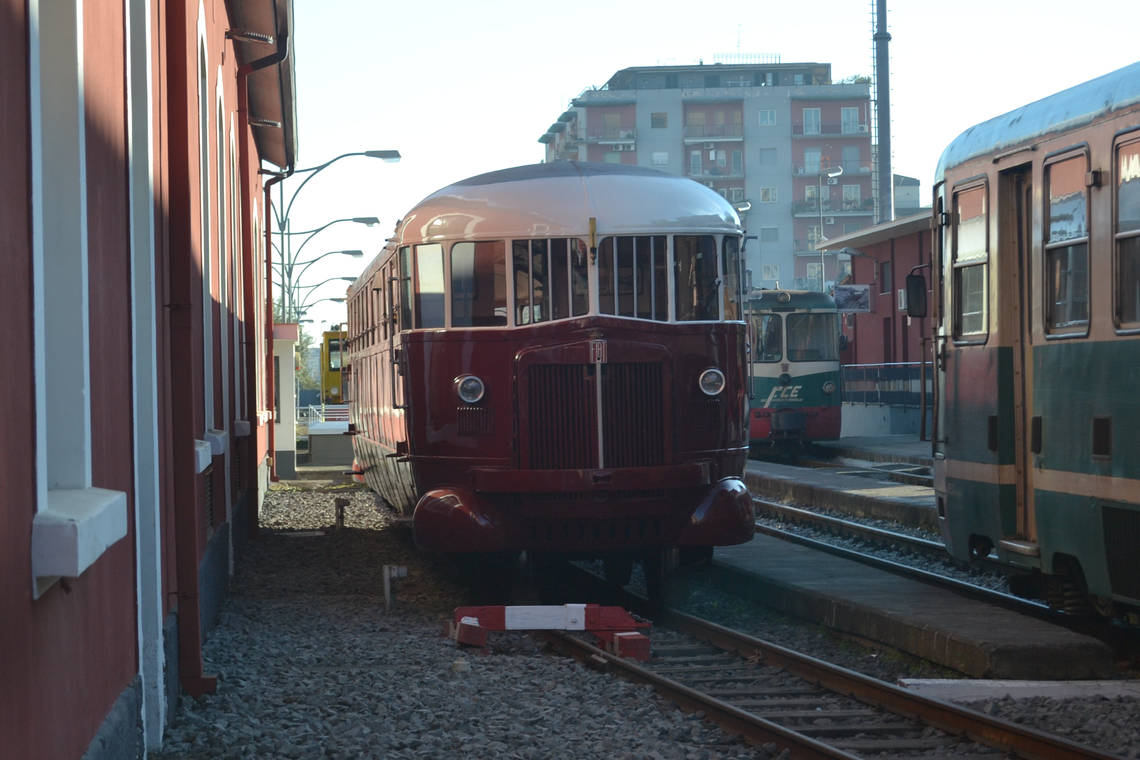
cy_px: 342
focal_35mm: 96
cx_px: 588
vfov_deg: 14.2
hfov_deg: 21.2
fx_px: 3040
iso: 180
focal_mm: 50
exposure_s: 1/125
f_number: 5.6
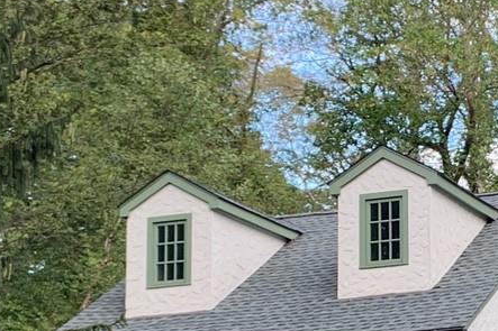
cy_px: 365
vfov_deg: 10.8
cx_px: 440
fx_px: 1728
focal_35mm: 125
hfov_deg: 16.2
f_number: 1.8
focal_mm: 4.25
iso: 25
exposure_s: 1/130
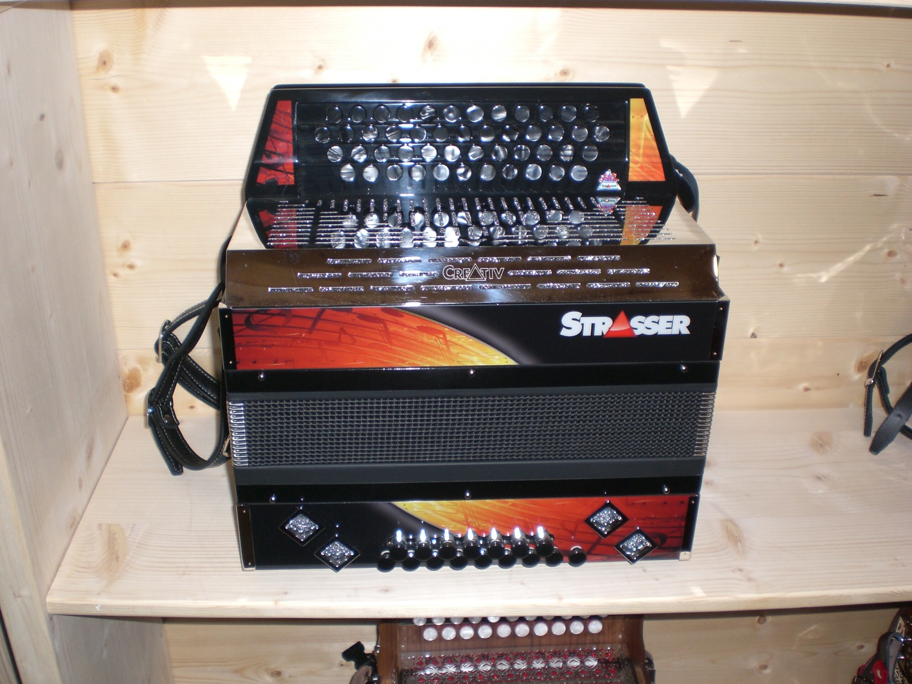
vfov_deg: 37.7
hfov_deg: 49.0
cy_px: 342
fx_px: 1001
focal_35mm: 38
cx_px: 456
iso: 100
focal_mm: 6.3
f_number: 3.1
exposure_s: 1/60
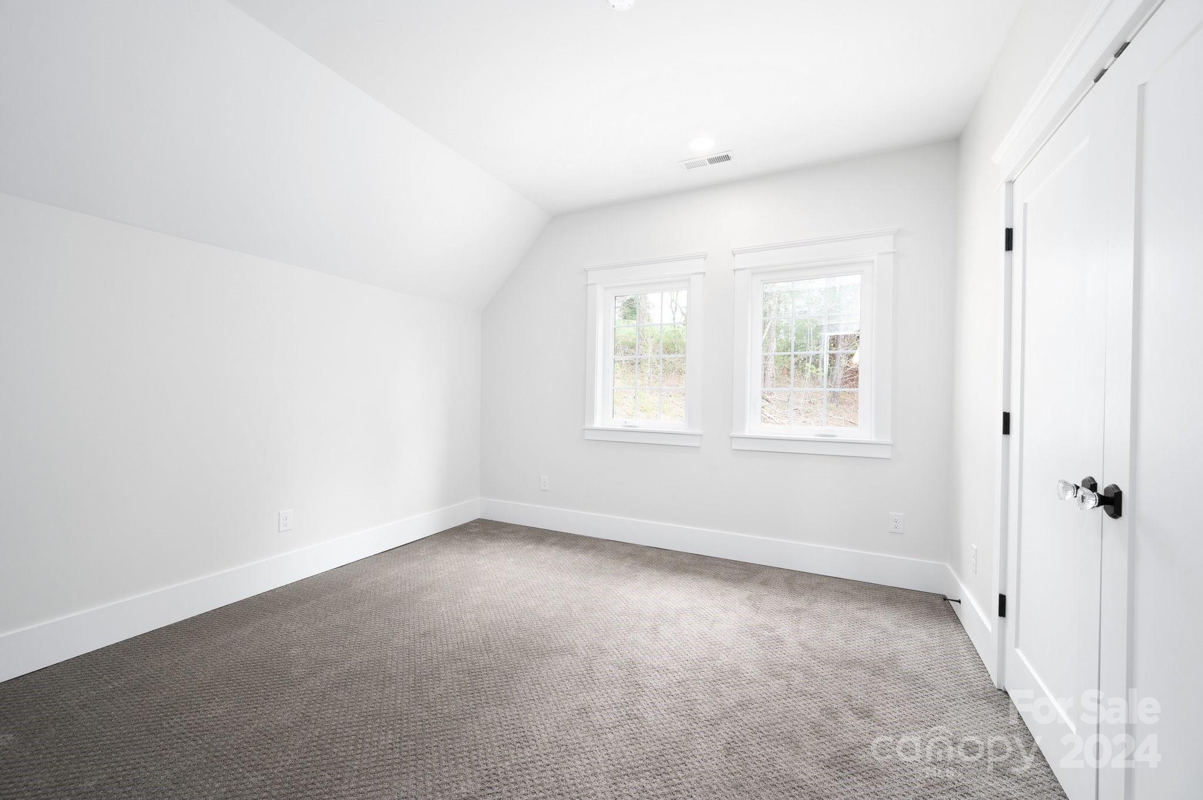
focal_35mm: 14
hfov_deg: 104.3
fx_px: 467
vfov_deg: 81.1
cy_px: 400
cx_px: 602
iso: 200
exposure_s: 1/4
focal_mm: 14
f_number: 8
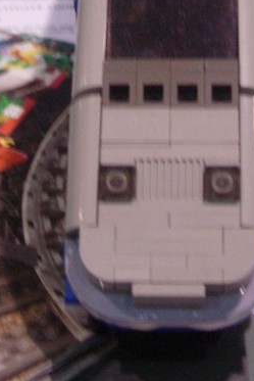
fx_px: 1343
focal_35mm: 127
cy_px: 25
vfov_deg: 15.9
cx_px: 159
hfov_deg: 10.8
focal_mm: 7.8
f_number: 2.8
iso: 183
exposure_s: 1/32
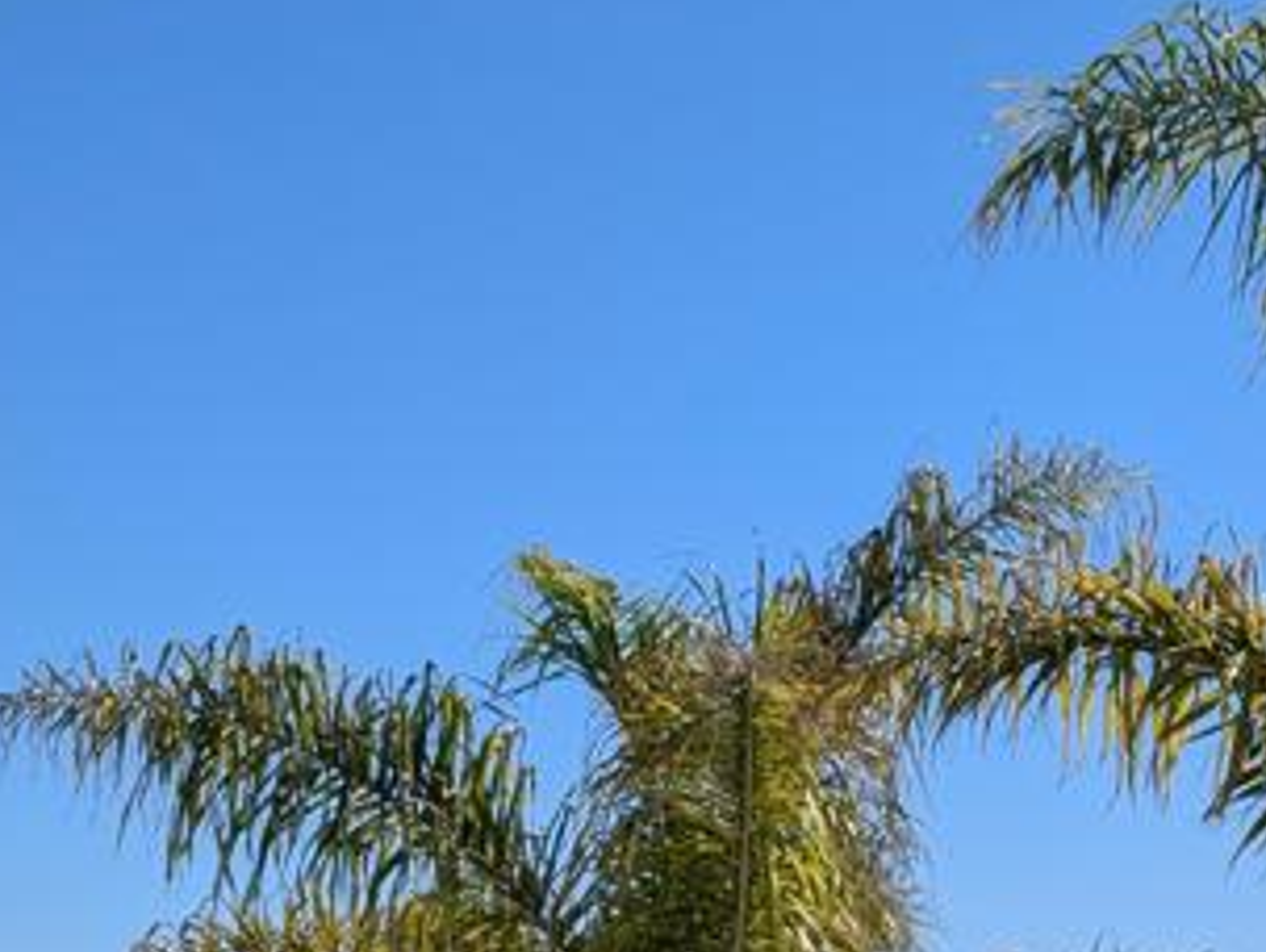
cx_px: 1220
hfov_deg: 23.2
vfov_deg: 16.6
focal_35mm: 81
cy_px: 1434
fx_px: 2966
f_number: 1.68
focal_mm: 6.9
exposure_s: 1/1869
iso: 22
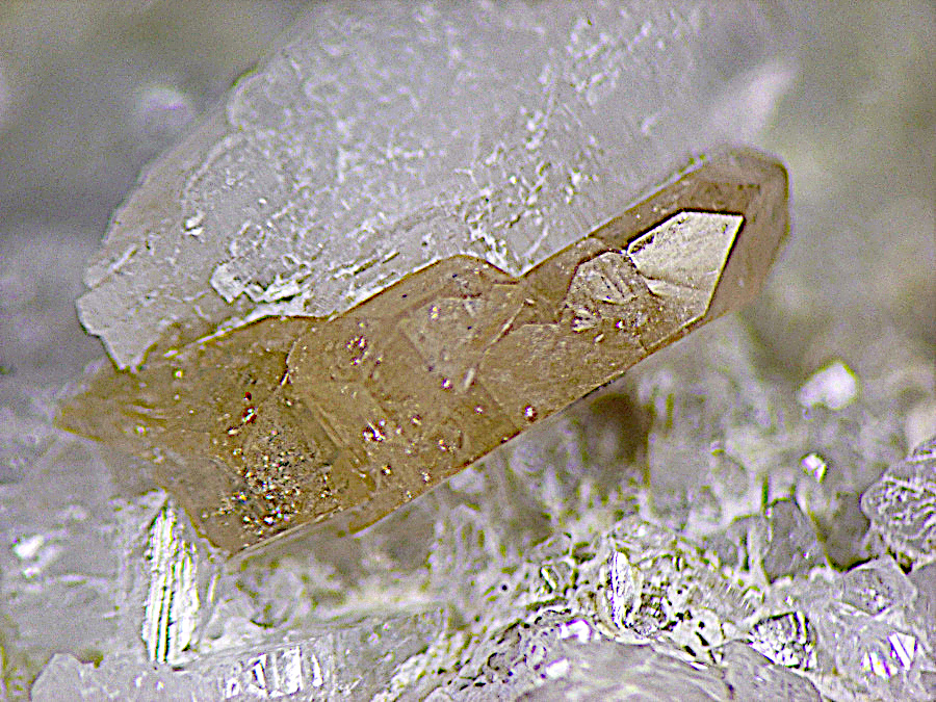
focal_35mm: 100
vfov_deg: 14.8
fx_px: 2704
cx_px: 468
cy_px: 351
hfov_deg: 19.6
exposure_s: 1/125
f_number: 5.7
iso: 100
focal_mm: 18
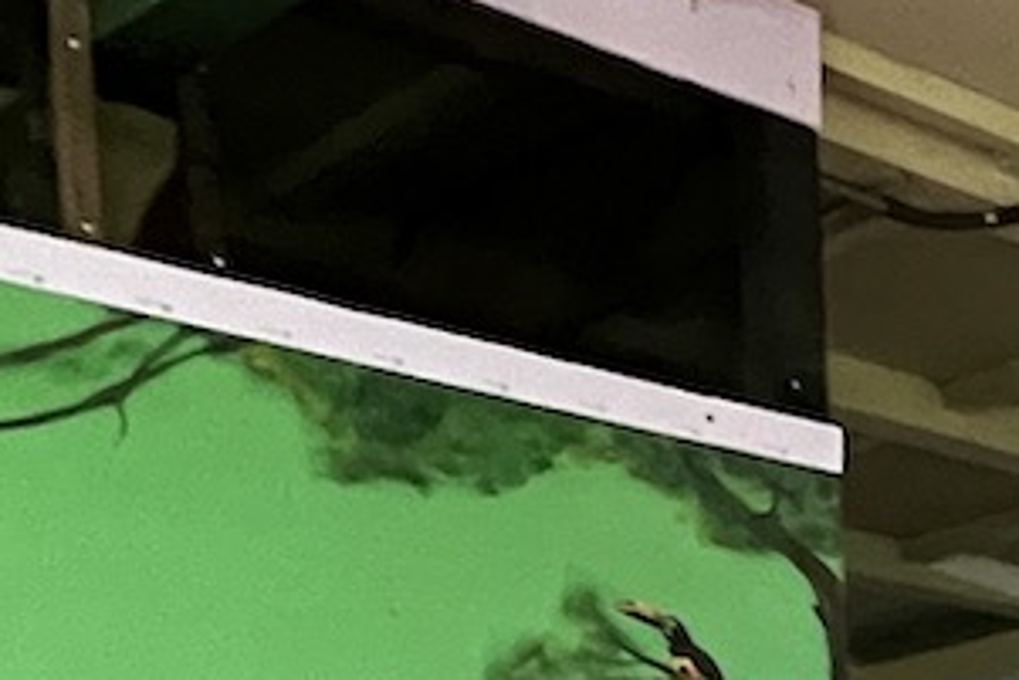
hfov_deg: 18.2
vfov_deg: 13.1
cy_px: 1397
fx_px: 2520
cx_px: 1815
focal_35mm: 89
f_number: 1.8
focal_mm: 1.57
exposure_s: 1/60
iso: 800
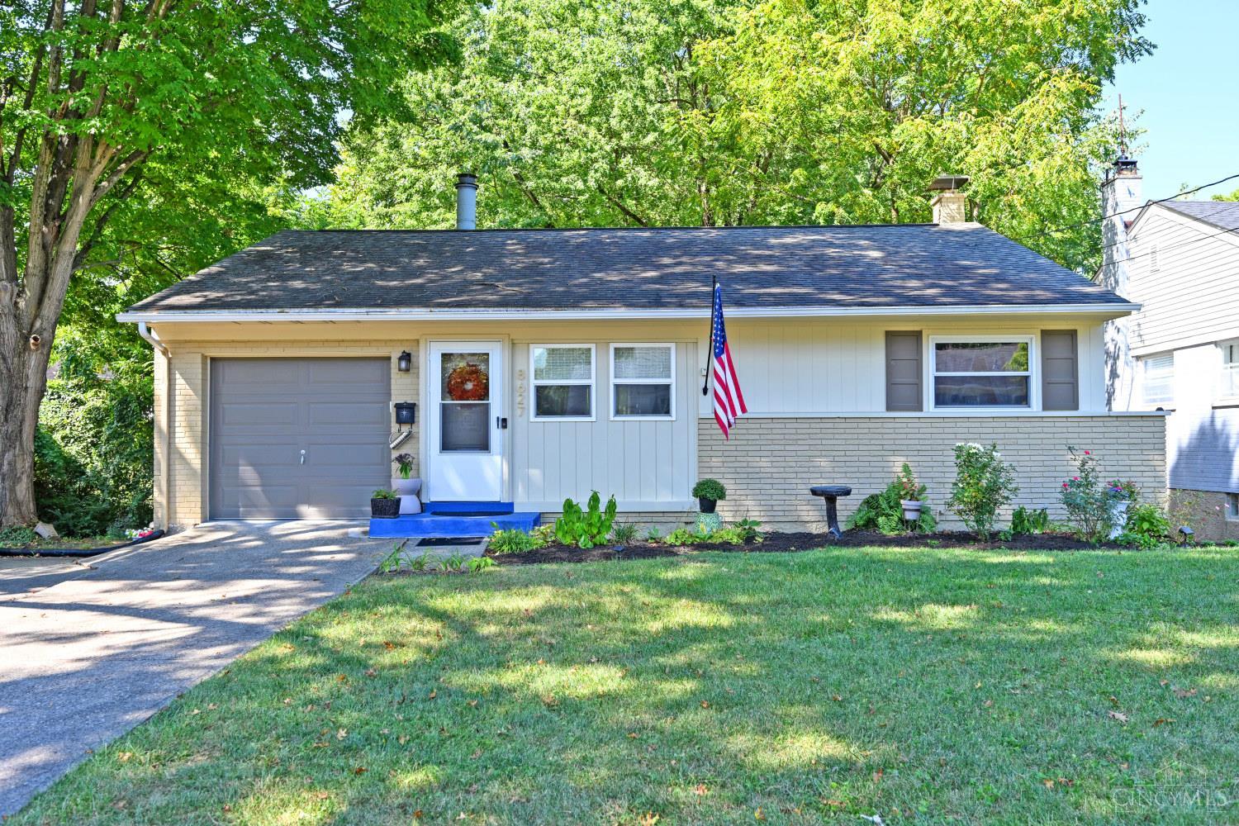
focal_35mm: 28
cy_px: 413
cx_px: 620
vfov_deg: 45.7
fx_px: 981
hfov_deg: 64.6
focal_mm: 28.5
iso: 200
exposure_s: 1/250
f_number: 5.6
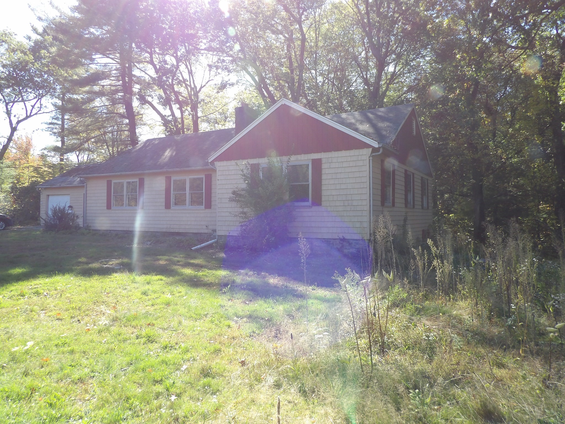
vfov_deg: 56.8
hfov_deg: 71.6
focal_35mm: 24
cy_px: 212
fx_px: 392
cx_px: 282
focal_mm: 4.3
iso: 100
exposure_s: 1/101
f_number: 5.6
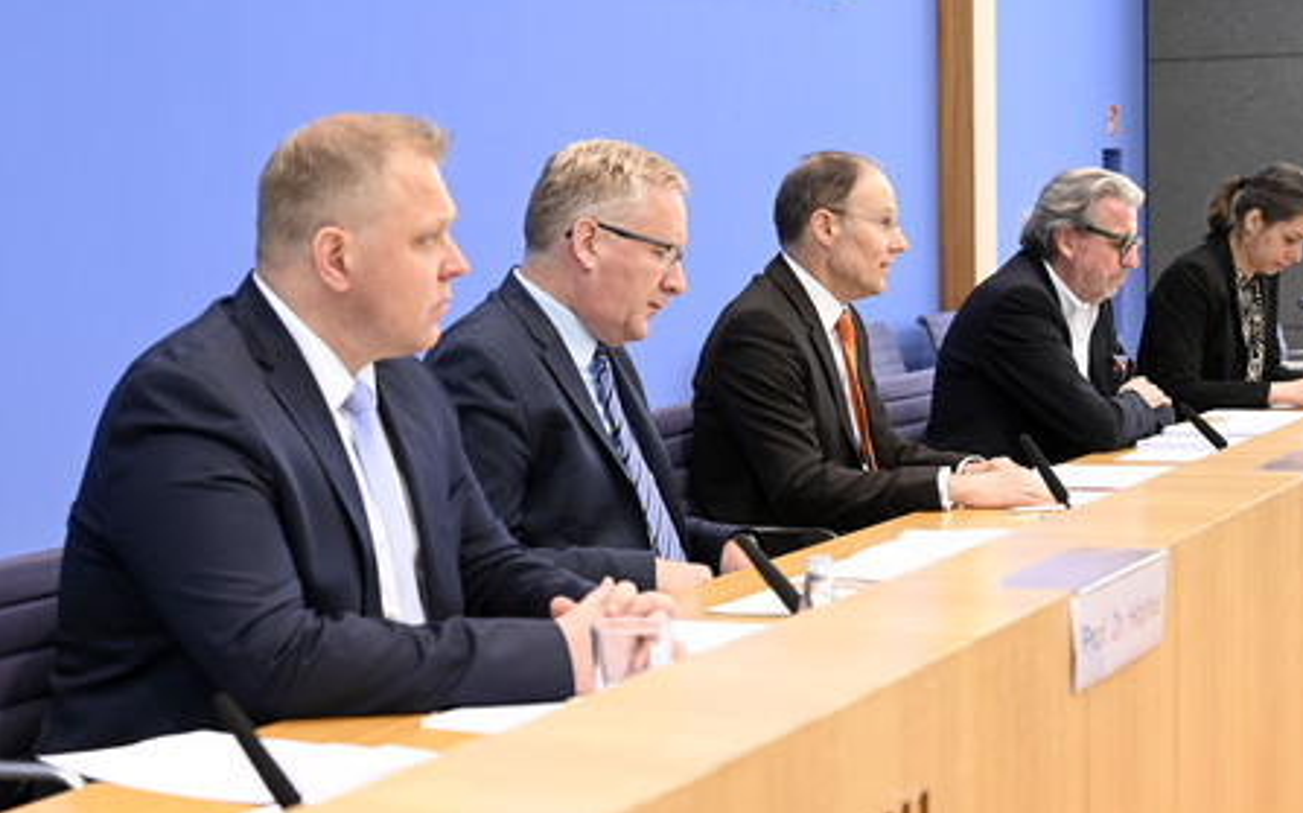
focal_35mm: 74
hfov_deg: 27.9
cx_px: 652
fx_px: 2627
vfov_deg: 17.6
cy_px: 402
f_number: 6.3
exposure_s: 1/400
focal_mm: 72
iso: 5000
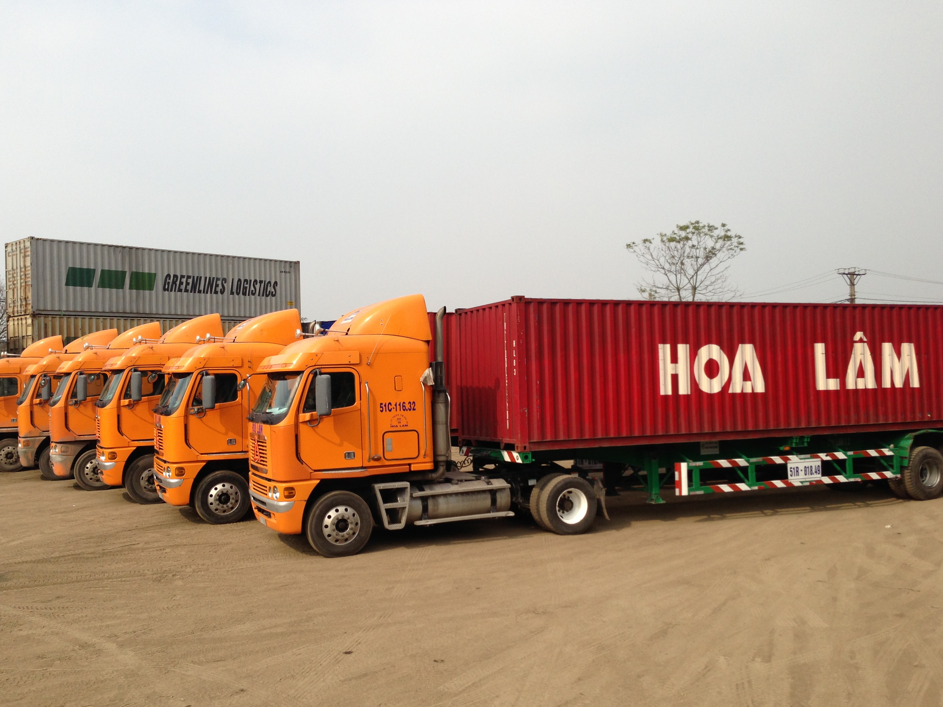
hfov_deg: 52.6
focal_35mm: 35
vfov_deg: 40.7
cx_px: 454
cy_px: 362
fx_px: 953
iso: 50
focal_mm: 4.13
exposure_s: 1/1600
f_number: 2.4
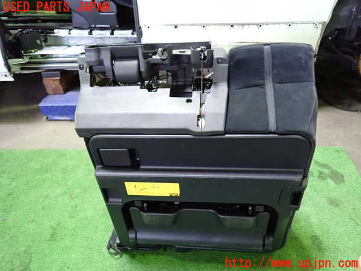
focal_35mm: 25
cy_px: 136
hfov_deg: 69.4
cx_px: 180
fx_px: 261
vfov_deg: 54.9
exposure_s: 1/30
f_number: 2
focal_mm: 4.5
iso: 640
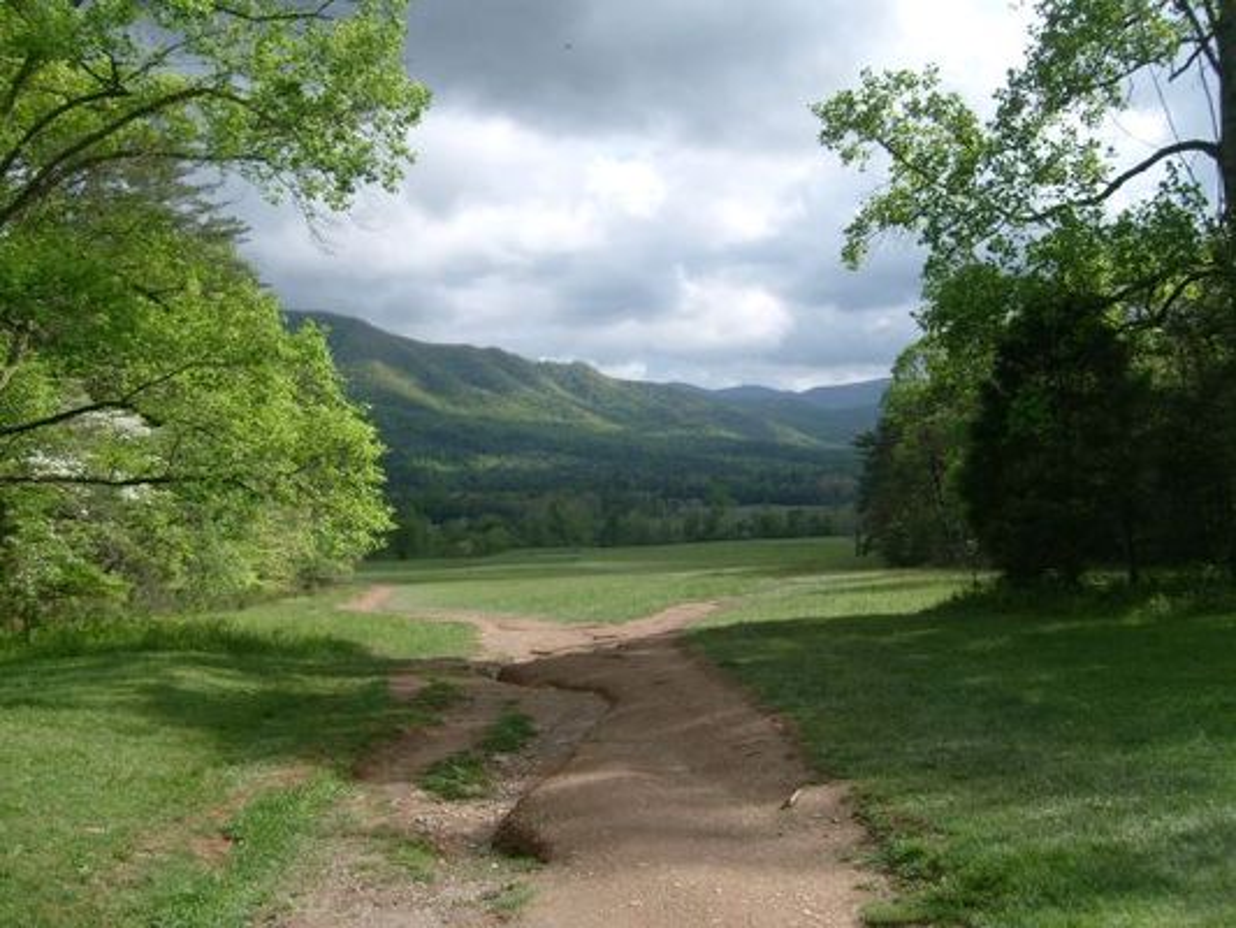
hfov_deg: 52.6
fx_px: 1250
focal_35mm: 35
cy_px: 464
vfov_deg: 40.7
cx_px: 618
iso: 80
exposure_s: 1/250
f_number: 7.1
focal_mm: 5.8
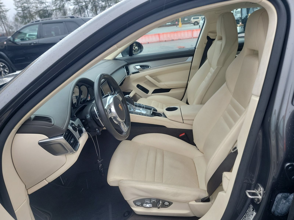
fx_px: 204
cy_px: 110
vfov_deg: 56.8
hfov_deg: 71.6
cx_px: 147
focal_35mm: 24
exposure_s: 1/195
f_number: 1.8
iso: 50
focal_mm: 6.7
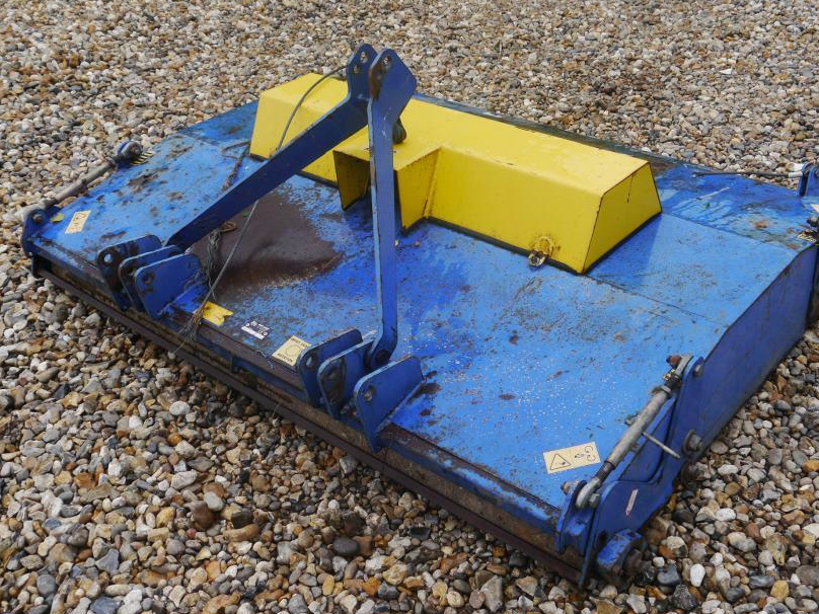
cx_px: 469
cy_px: 285
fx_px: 899
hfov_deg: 48.8
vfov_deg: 37.7
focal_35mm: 38
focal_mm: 15
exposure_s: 1/250
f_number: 5.6
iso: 160
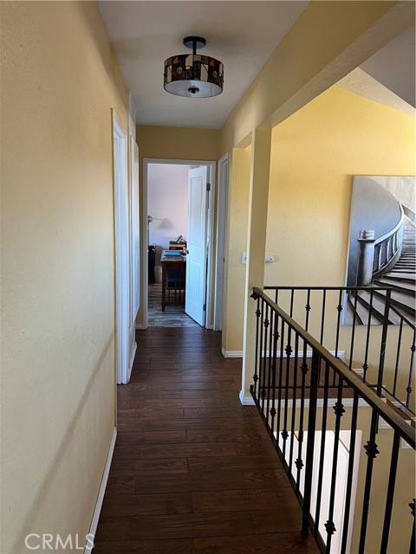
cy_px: 277
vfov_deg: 67.3
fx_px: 417
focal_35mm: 26
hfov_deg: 53.1
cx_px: 208
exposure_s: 1/60
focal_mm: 5.7
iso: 200
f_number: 1.5
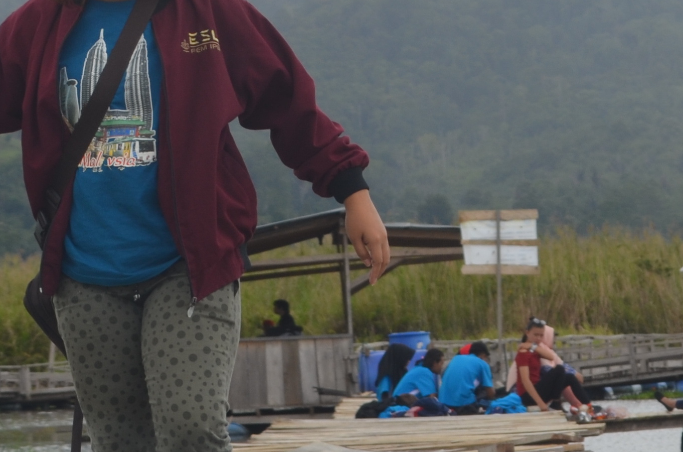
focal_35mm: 297
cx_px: 204
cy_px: 54
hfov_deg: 7.0
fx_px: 5619
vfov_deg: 4.6
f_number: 8
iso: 125
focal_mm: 55
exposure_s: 1/250
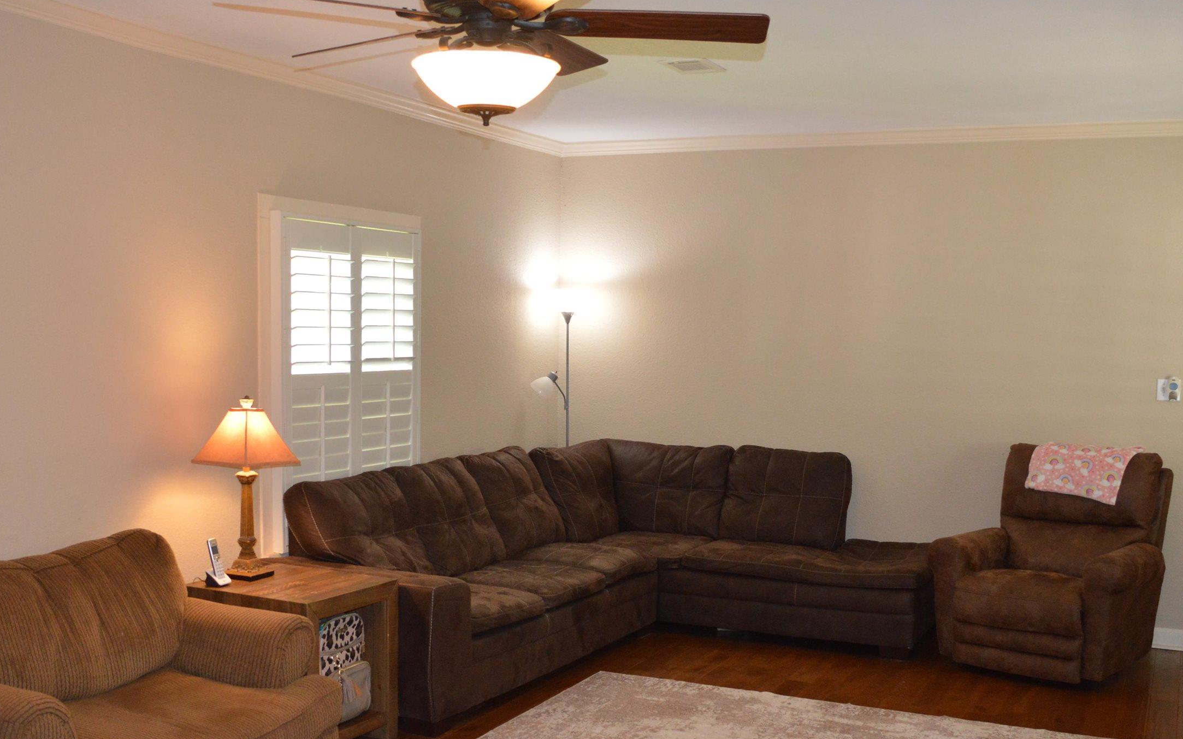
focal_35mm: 39
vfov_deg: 32.6
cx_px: 555
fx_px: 1257
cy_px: 472
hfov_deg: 50.4
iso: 900
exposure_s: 1/60
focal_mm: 18
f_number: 3.5
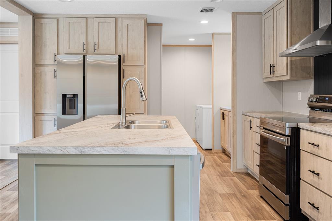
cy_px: 110
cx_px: 166
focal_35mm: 33
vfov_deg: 39.9
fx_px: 304
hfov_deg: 57.2
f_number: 9
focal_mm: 33
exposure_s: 1/1.67
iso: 125
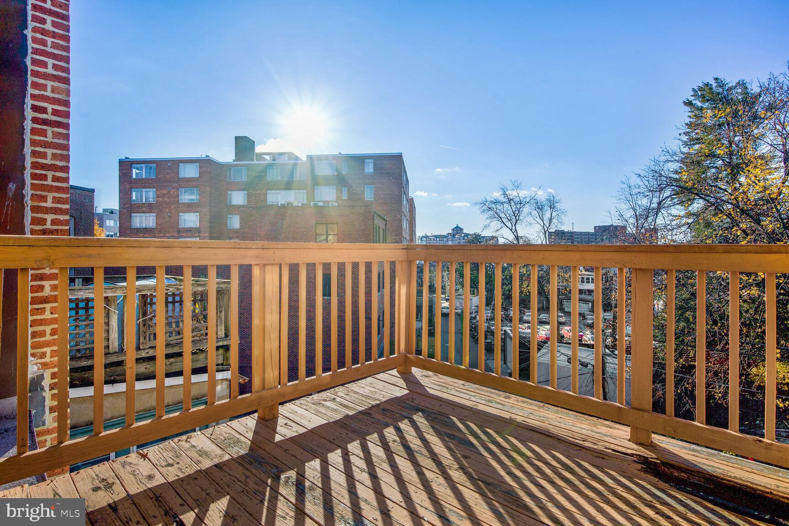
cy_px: 263
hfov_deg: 90.0
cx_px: 394
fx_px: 394
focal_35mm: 18
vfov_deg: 67.4
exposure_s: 1/1000
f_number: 8
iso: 200
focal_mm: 18
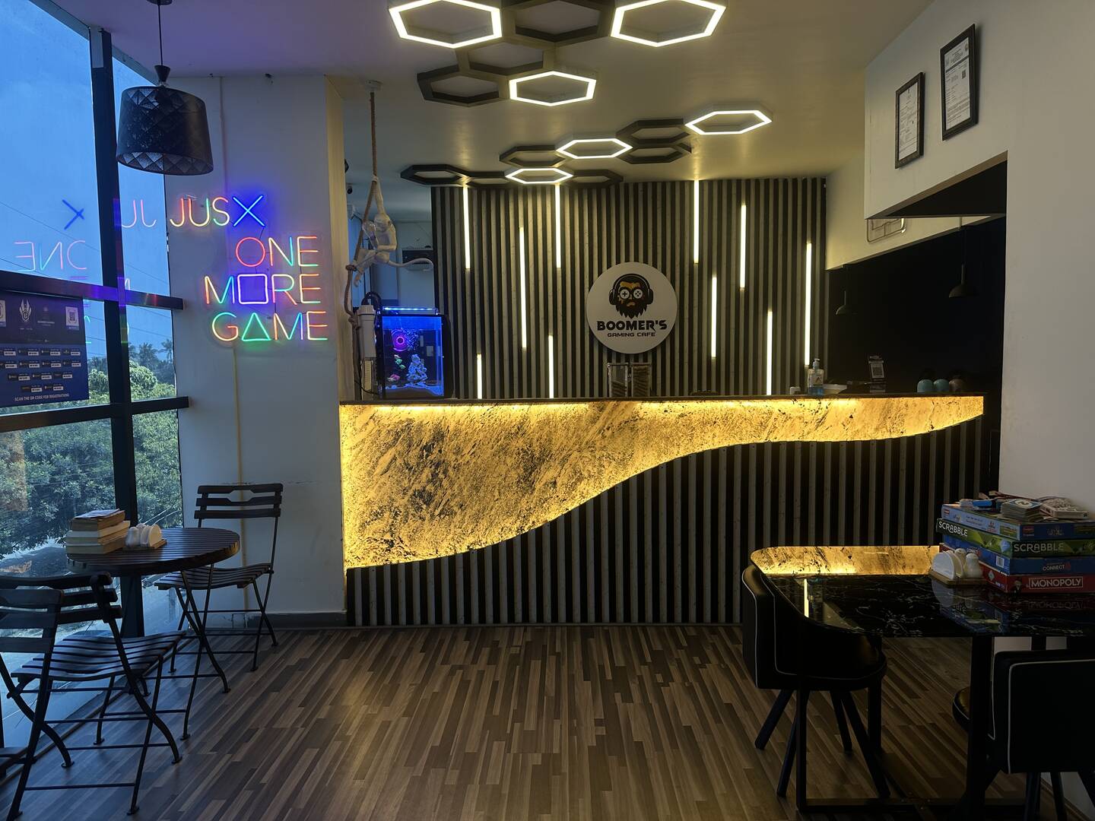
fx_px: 759
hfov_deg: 71.6
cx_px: 548
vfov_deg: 56.8
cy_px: 410
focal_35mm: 24
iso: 80
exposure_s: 1/100
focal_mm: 6.86
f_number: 1.78
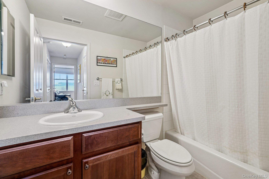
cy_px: 90
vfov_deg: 73.7
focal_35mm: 16
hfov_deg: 96.7
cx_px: 134
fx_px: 120
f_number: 8
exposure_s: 1/13
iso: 400
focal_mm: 16
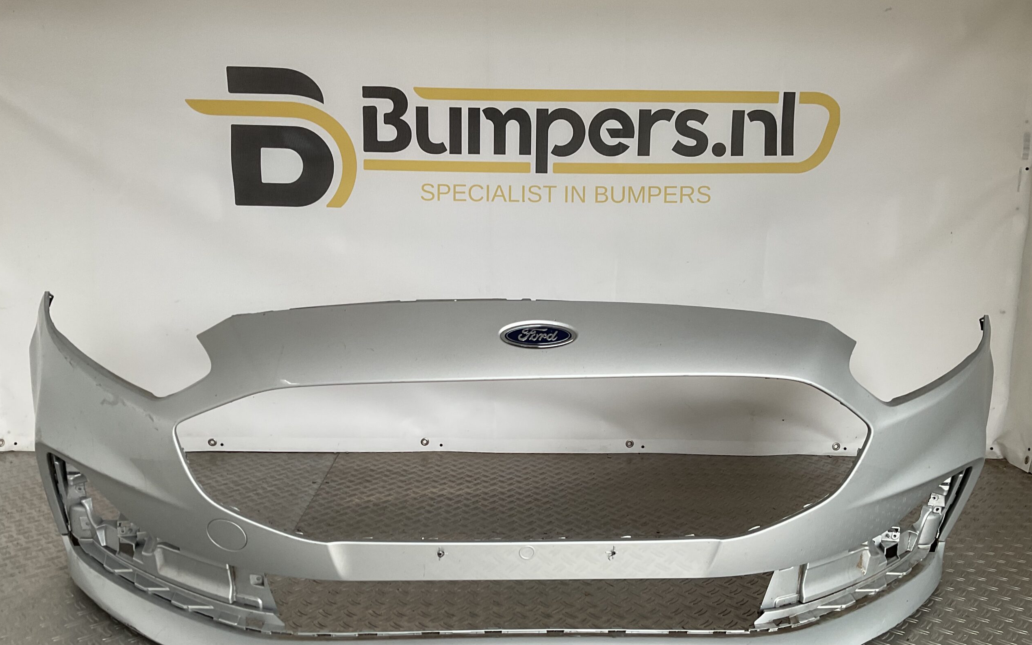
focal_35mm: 31
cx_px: 515
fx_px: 872
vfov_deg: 40.4
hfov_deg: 61.2
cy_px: 383
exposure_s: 1/120
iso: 32
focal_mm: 3
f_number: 1.8
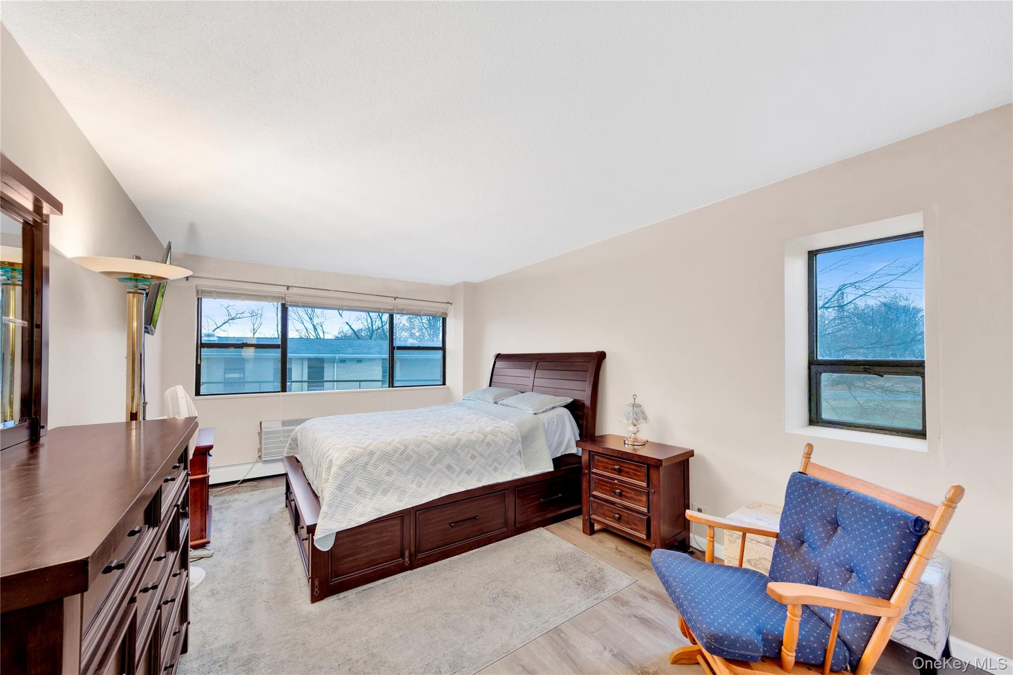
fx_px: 338
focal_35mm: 12
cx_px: 506
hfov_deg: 112.6
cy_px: 338
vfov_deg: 90.0
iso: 100
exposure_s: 1.3
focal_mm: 8
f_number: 8
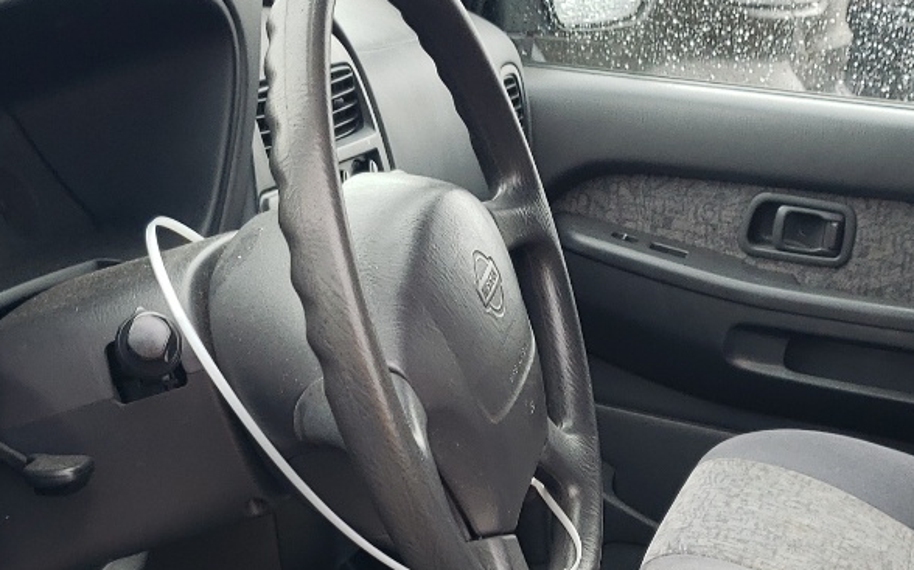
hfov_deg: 27.4
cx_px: 581
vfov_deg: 16.7
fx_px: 1867
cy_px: 676
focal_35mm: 75
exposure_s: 1/123
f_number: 1.5
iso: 50
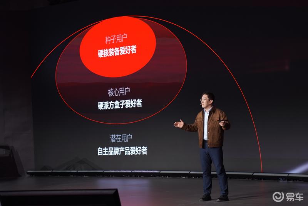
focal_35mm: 105
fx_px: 899
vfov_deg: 13.1
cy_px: 103
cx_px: 154
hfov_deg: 19.4
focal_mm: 70
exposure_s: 1/100
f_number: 2.8
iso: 320
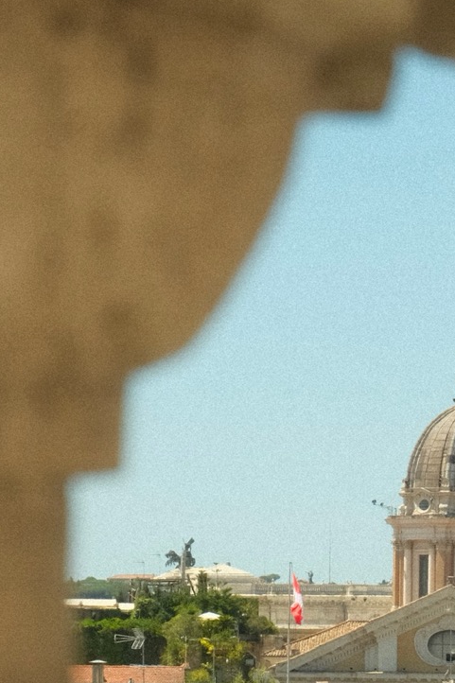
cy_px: 808
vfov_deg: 12.1
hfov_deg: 8.1
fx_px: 3167
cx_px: 545
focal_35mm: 167
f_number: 9
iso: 1600
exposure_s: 1/2000
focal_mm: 44.5
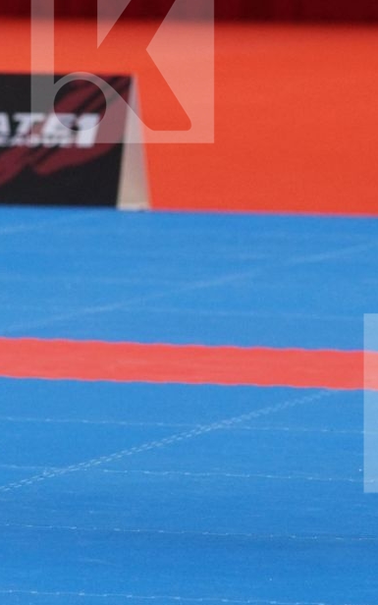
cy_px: 54
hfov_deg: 2.7
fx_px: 8093
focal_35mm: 491
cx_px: -210
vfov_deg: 4.3
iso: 640
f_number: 3.2
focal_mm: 110
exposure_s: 1/400
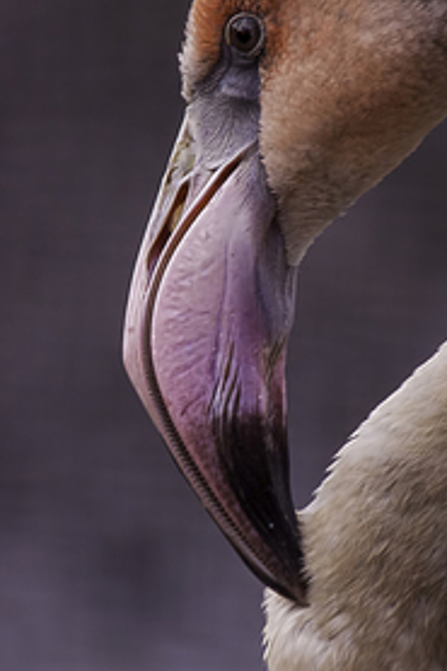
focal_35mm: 1486
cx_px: 391
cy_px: 374
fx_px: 27709
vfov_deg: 1.4
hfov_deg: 0.9
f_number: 6.3
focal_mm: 500
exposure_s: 1/100
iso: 200
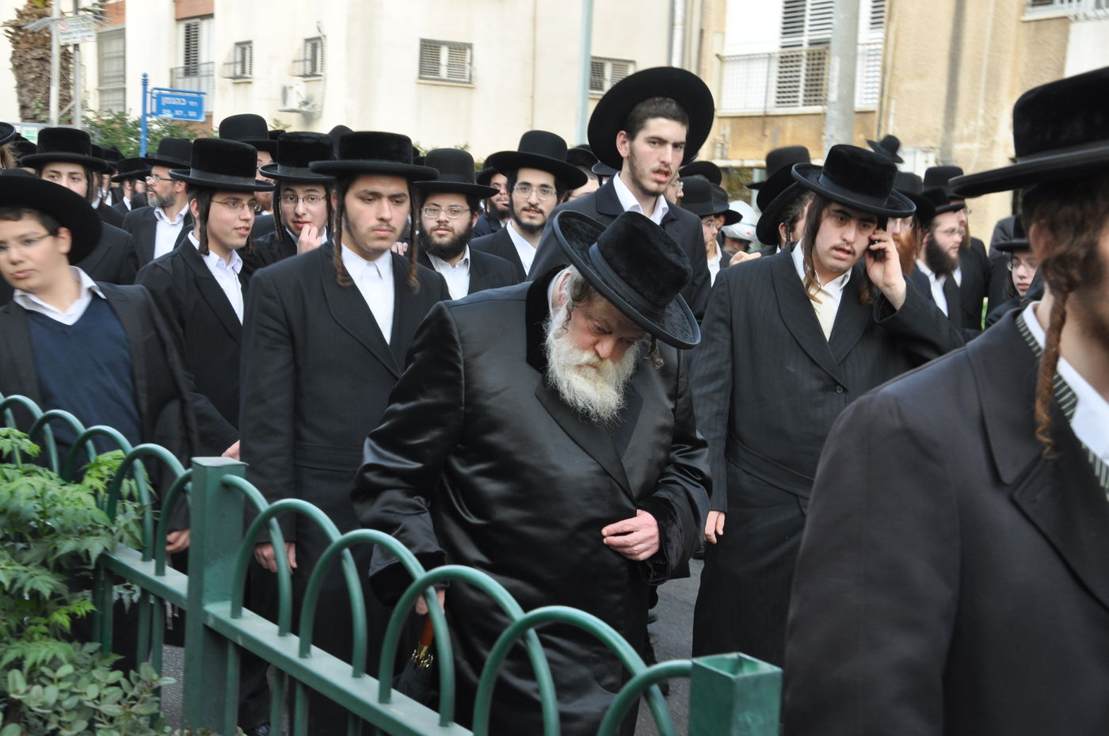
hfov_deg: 37.9
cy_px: 368
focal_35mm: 52
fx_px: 1615
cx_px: 554
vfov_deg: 25.7
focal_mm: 35
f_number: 8
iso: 320
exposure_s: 1/60
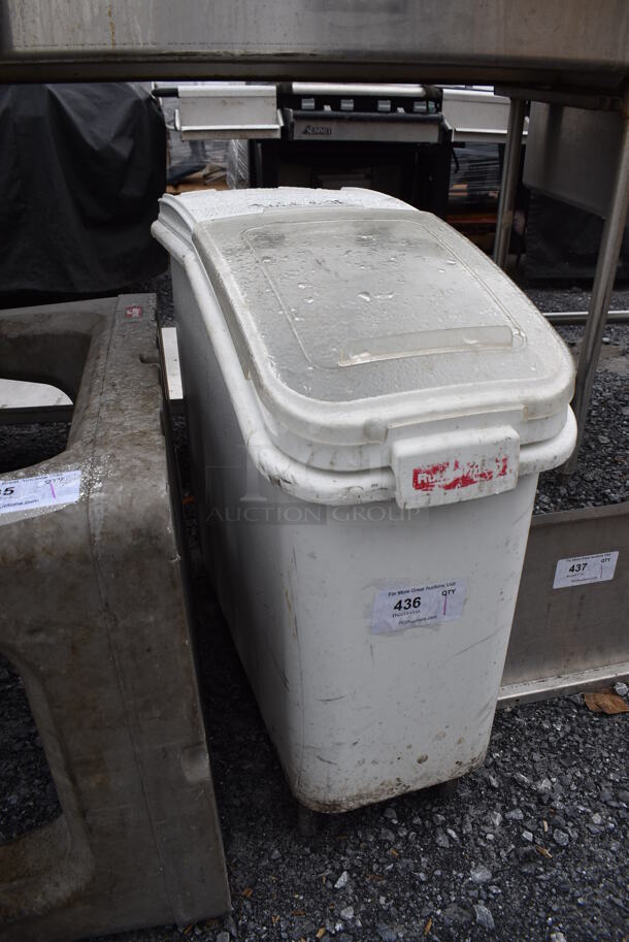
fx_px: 706
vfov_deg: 67.3
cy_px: 471
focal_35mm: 27
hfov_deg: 48.0
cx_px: 314
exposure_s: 1/320
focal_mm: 18
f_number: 7.1
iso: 200
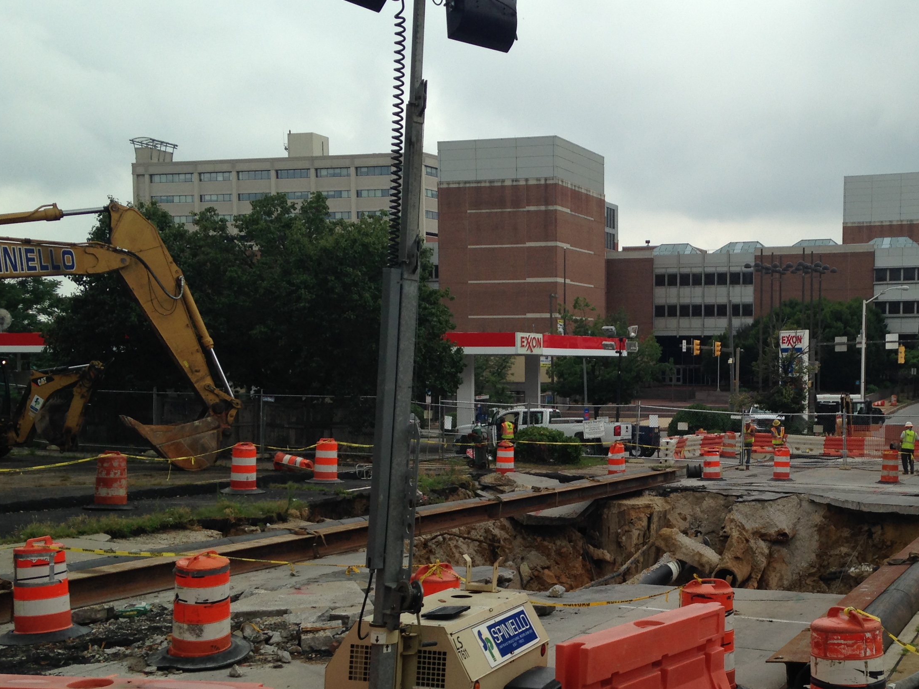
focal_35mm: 49
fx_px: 1301
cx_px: 658
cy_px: 425
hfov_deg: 38.2
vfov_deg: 29.6
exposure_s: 1/834
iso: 50
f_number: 2.4
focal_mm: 4.12
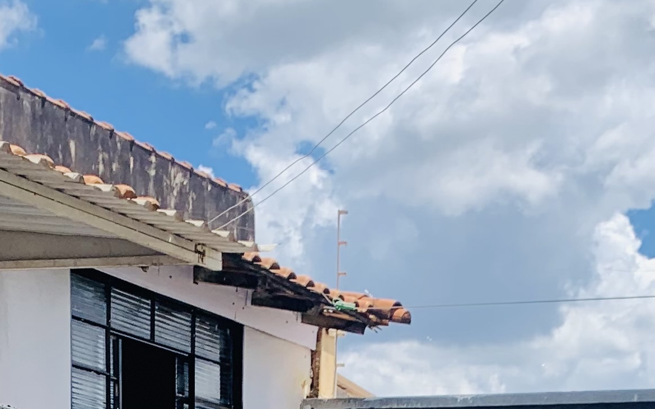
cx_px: 347
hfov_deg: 21.9
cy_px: 1012
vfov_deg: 11.3
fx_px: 1696
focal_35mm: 95
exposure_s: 1/1779
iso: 25
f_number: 1.8
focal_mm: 4.25
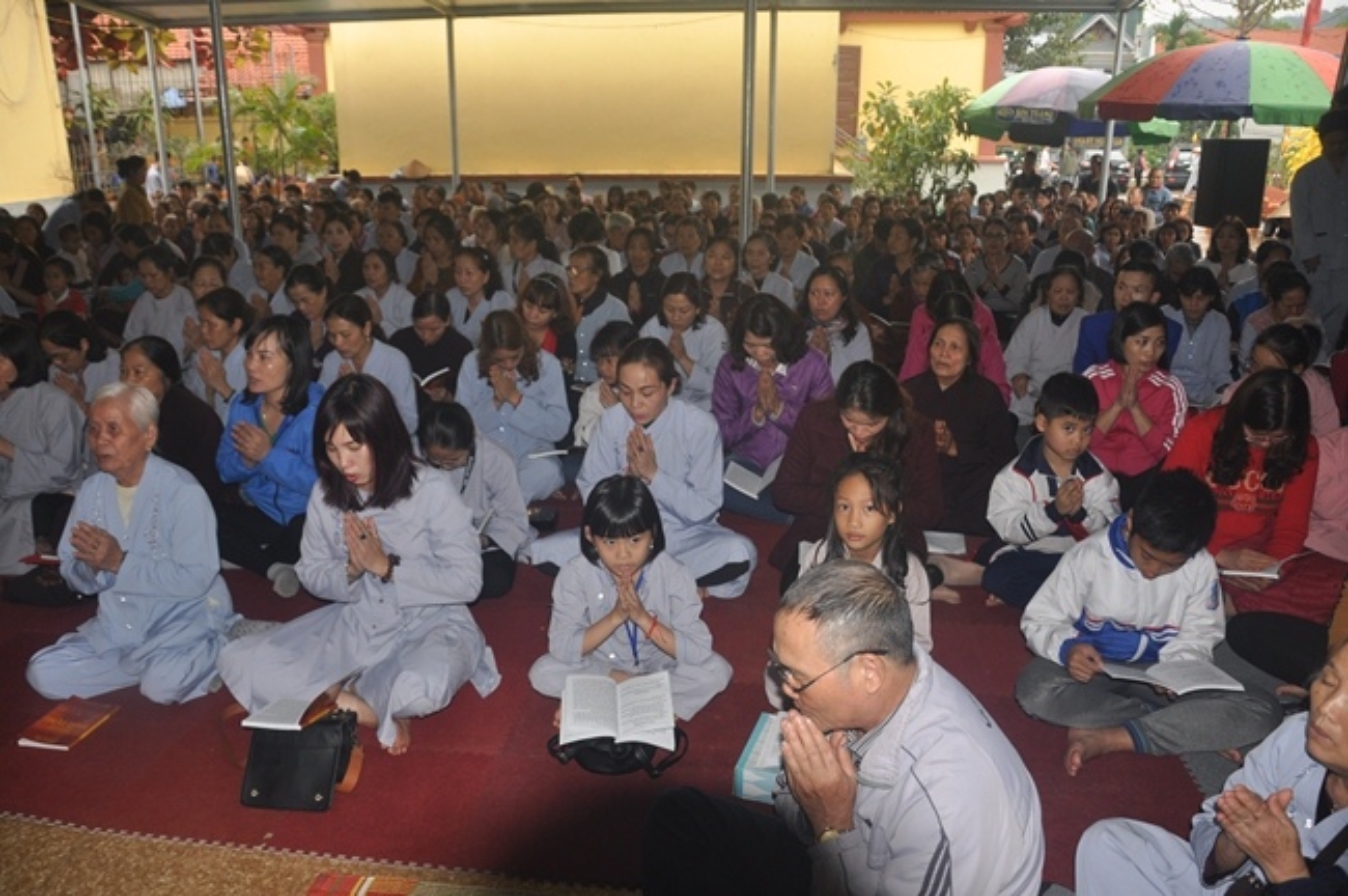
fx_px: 1010
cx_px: 674
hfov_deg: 67.4
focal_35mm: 27
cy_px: 448
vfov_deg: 47.8
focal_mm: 18
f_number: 3.5
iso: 200
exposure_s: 1/60
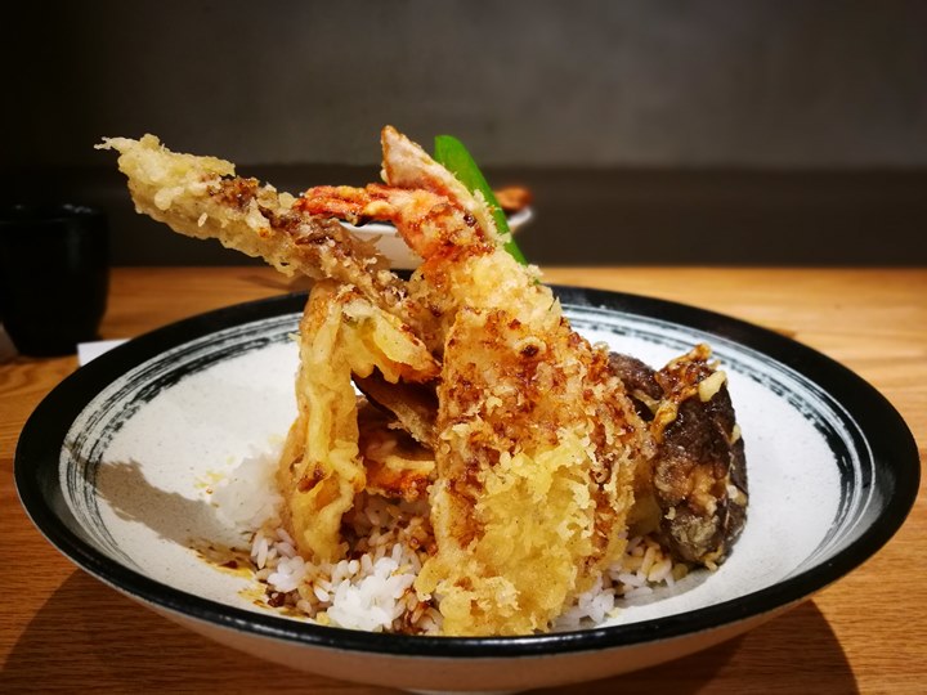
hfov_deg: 65.3
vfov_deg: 51.4
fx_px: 723
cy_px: 348
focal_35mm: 27
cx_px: 464
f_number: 4
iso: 400
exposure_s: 1/24
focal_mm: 4.5
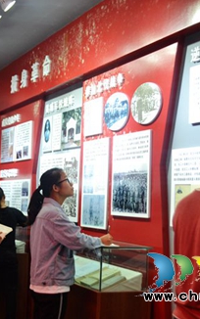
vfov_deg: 33.5
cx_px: 81
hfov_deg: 21.3
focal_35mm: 61
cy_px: 162
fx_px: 532
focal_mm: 26
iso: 400
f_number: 4.2
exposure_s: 1/30
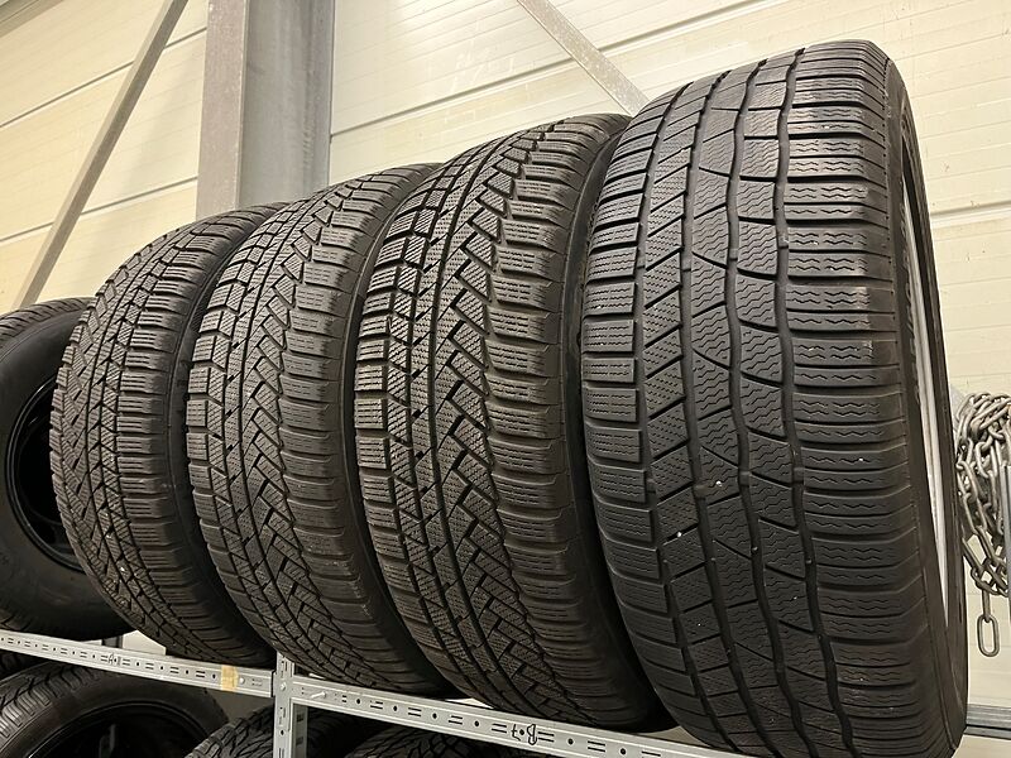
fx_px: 759
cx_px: 506
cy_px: 379
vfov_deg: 53.1
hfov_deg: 67.3
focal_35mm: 26
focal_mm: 5.1
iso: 500
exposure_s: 1/25
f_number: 1.6
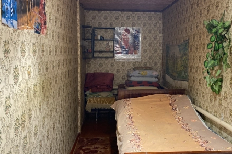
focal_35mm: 38
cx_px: 148
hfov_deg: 50.1
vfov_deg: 34.8
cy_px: 57
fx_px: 245
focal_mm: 4.25
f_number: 1.8
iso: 400
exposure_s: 1/33
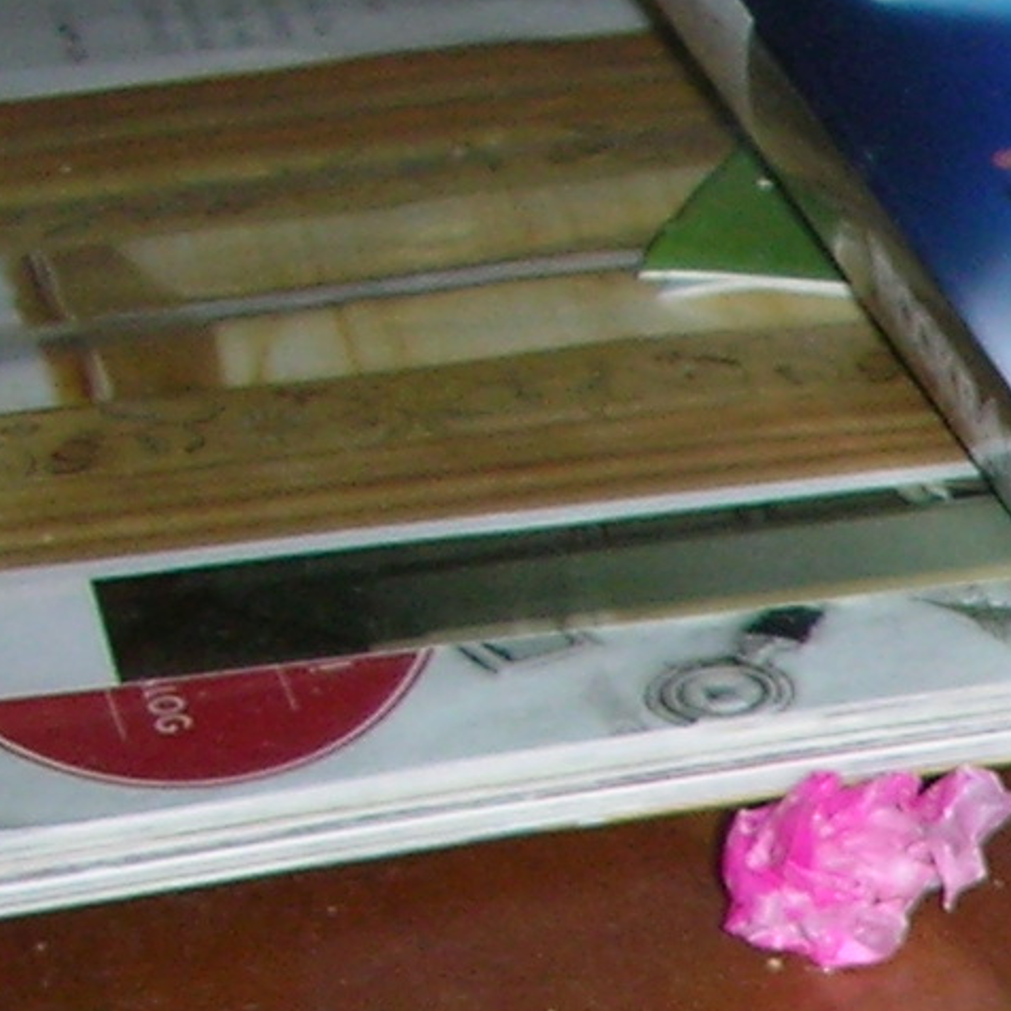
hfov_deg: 8.8
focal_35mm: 183
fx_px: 6047
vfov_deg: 9.1
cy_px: 1797
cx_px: 2281
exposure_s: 1/60.1
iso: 50
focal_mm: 5.8
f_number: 3
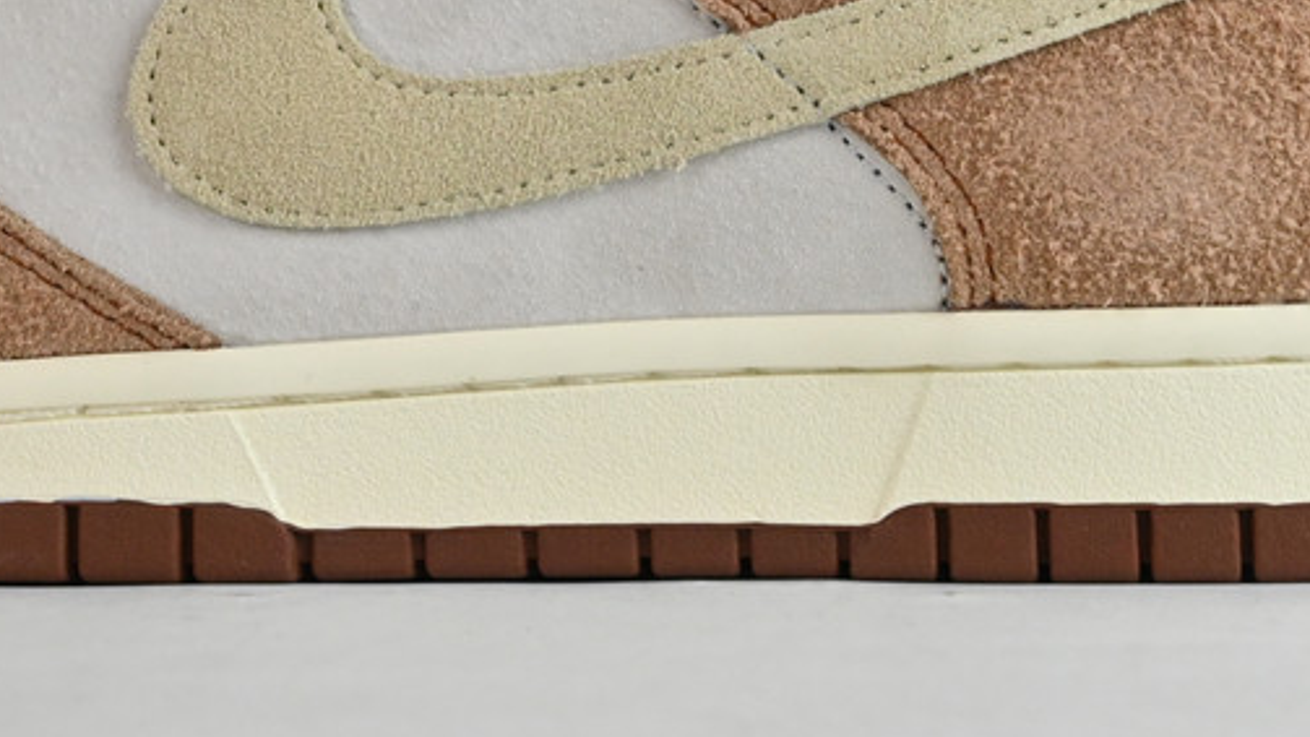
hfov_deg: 16.3
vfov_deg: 9.2
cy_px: 18
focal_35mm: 131
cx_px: 422
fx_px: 4559
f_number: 10
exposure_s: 1/125
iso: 1000
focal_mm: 35
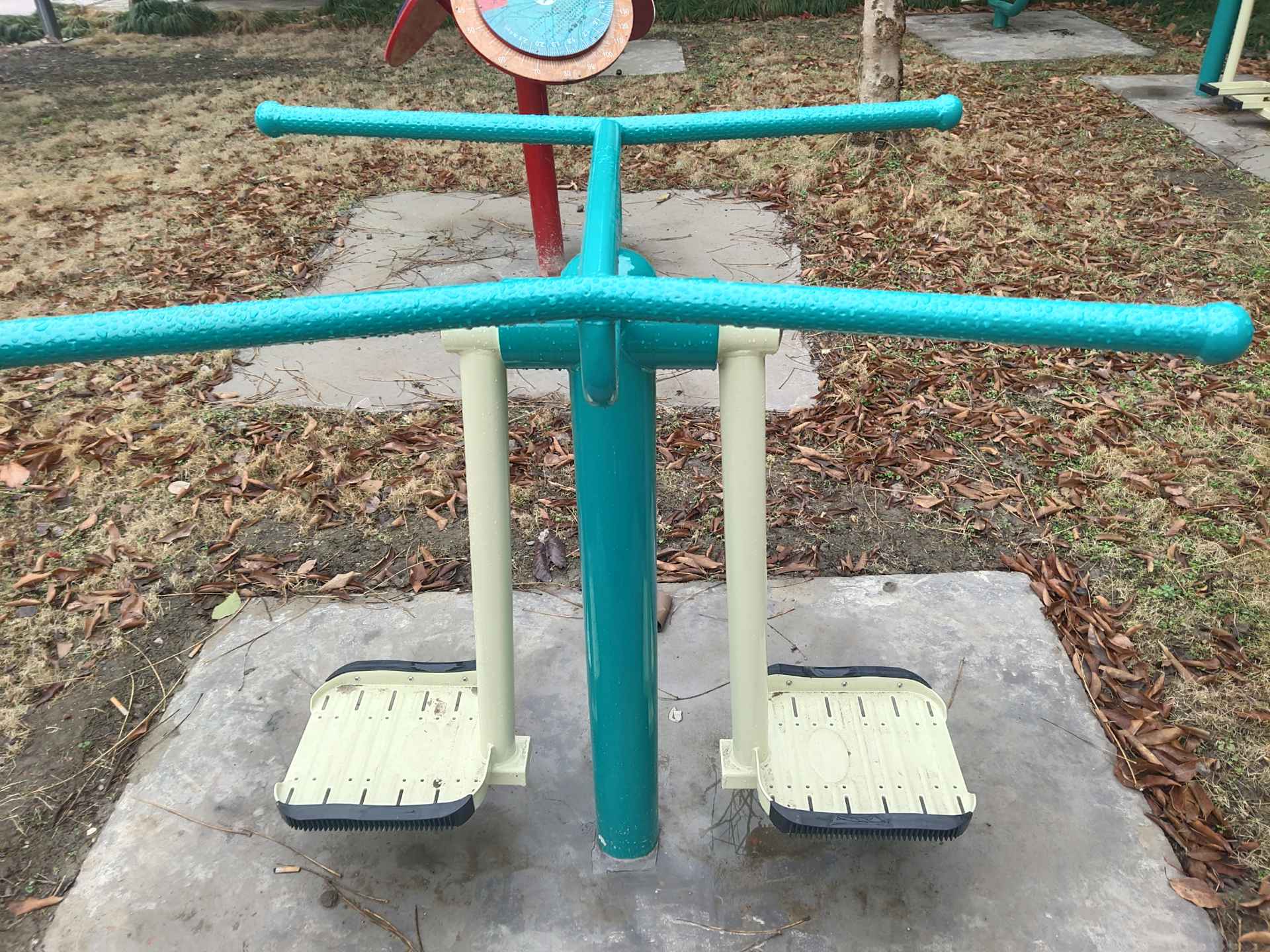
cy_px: 476
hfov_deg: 60.0
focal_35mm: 30
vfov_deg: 46.8
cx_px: 635
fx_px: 1101
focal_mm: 4.35
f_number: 1.79
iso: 50
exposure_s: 1/1441
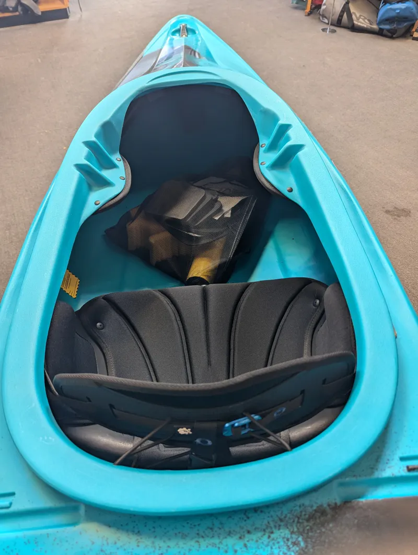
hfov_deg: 57.0
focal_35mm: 24
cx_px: 209
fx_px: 385
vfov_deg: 71.5
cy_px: 278
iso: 69
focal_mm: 6.81
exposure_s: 1/25
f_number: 1.85
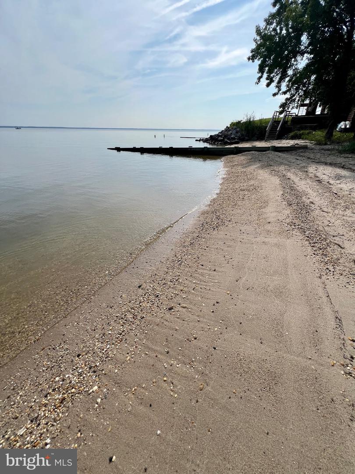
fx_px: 178
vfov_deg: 106.2
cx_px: 178
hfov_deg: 89.9
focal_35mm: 13
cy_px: 237
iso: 32
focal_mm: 1.57
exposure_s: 1/1980
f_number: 1.8
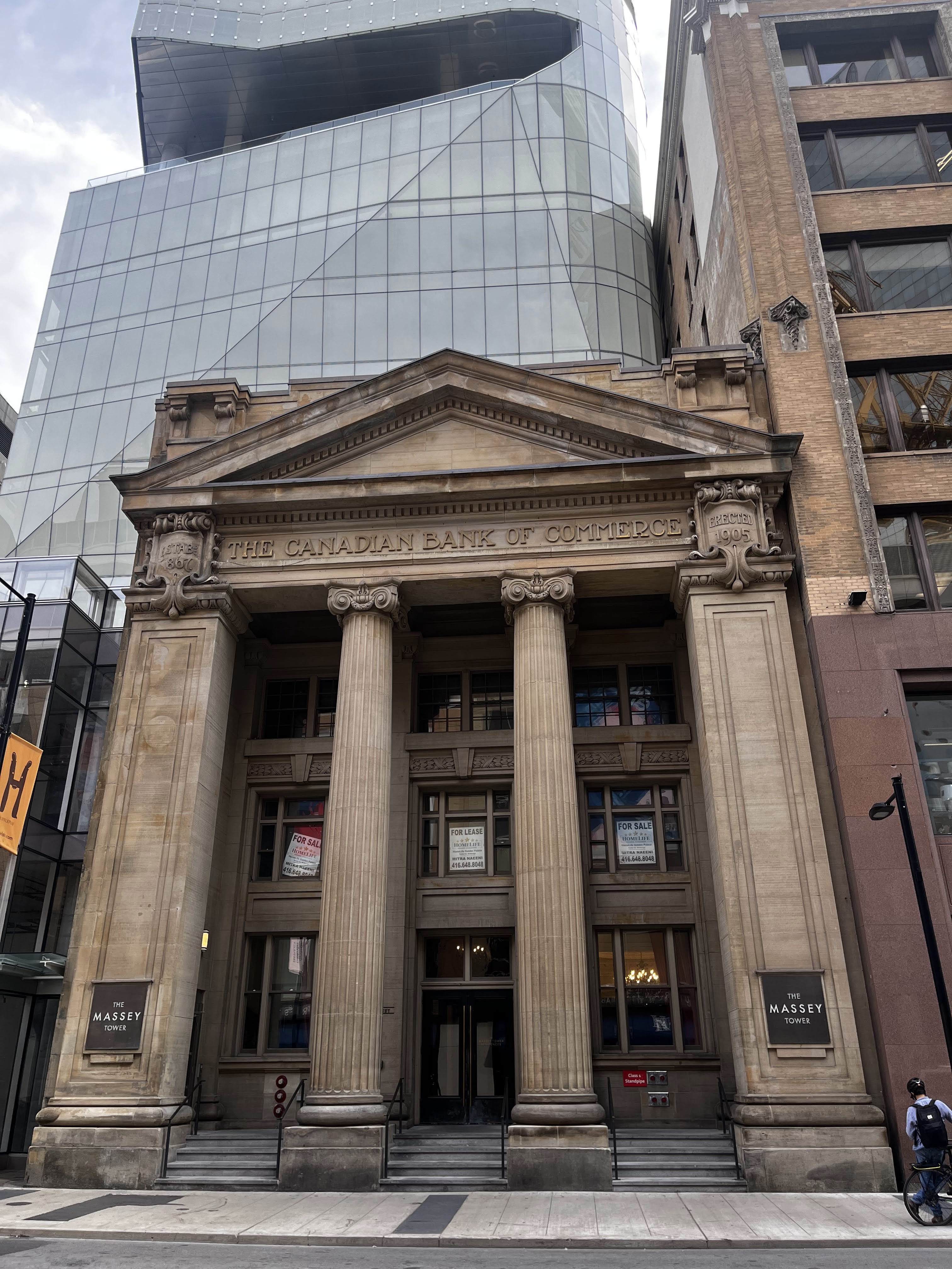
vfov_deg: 67.3
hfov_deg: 53.1
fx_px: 953
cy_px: 634
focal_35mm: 26
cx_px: 476
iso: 50
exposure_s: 1/766
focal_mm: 5.1
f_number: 1.6
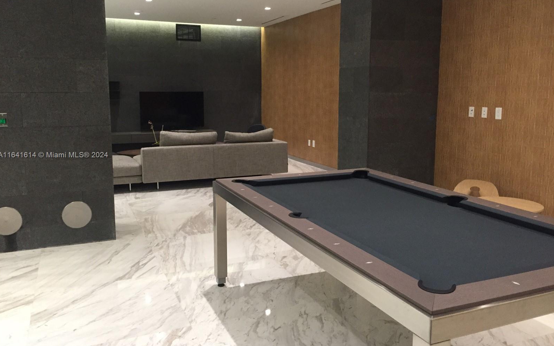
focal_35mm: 31
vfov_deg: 40.6
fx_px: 468
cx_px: 276
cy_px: 156
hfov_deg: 61.2
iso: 200
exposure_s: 1/30
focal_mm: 4.15
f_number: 2.2
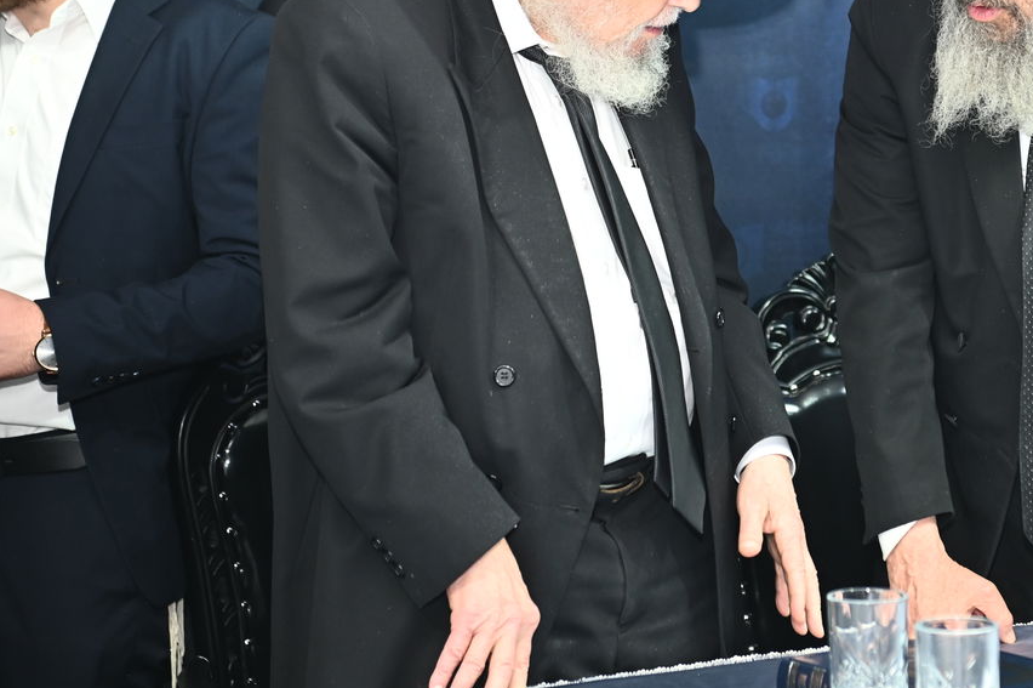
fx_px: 3298
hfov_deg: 17.7
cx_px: 769
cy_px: 144
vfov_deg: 11.9
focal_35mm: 115
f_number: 4
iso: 1250
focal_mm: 70
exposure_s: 1/200
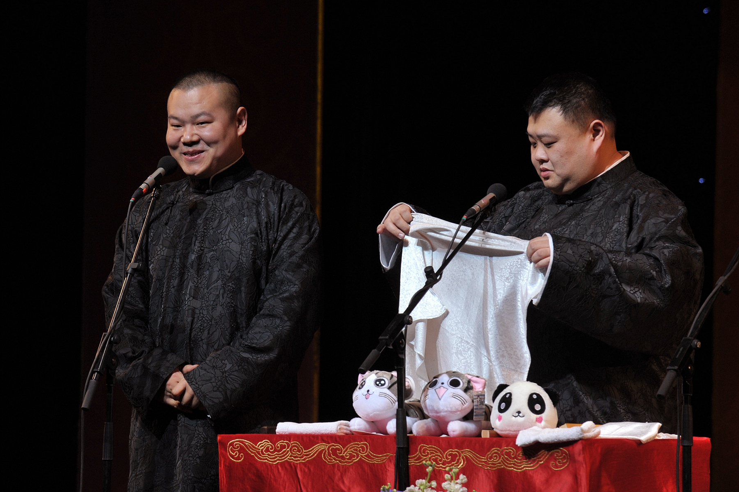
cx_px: 371
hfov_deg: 10.2
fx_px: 4124
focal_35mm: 201
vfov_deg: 6.8
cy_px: 246
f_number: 6.3
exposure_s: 1/800
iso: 1000
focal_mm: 200
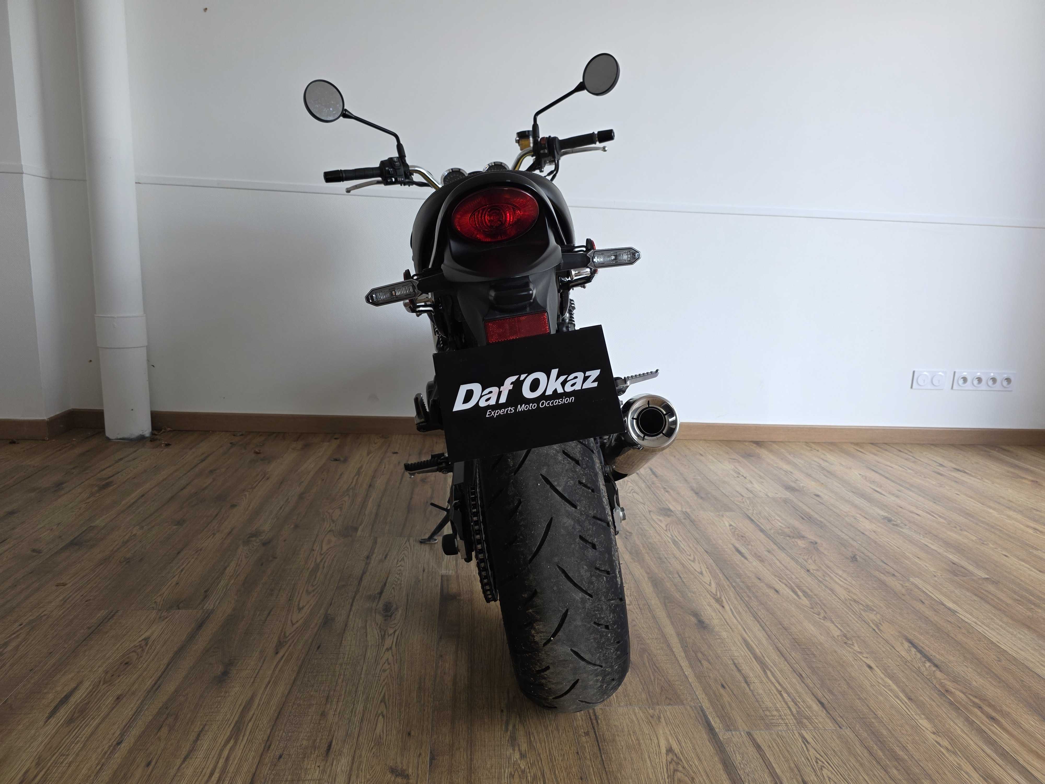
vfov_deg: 58.9
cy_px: 392
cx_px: 522
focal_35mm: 23
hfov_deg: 73.9
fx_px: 694
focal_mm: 6.3
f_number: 1.7
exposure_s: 1/180
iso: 100
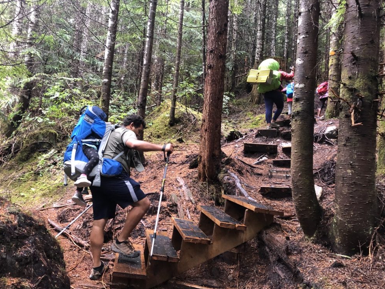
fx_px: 323
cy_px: 146
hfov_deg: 61.6
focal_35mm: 29
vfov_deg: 48.2
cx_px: 196
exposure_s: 1/15
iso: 64
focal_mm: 3.99
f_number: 1.8
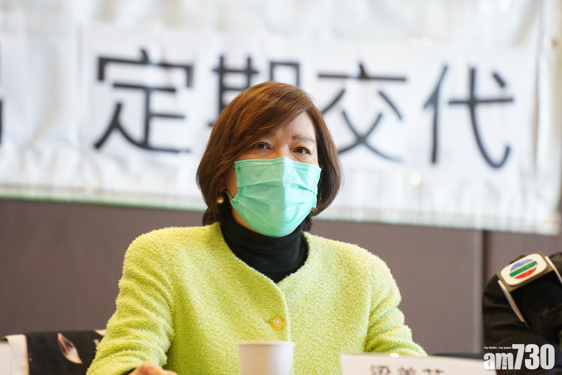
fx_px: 2810
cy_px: 188
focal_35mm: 180
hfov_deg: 11.4
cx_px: 281
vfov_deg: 7.6
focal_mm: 180
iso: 1600
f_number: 3.5
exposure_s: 1/125
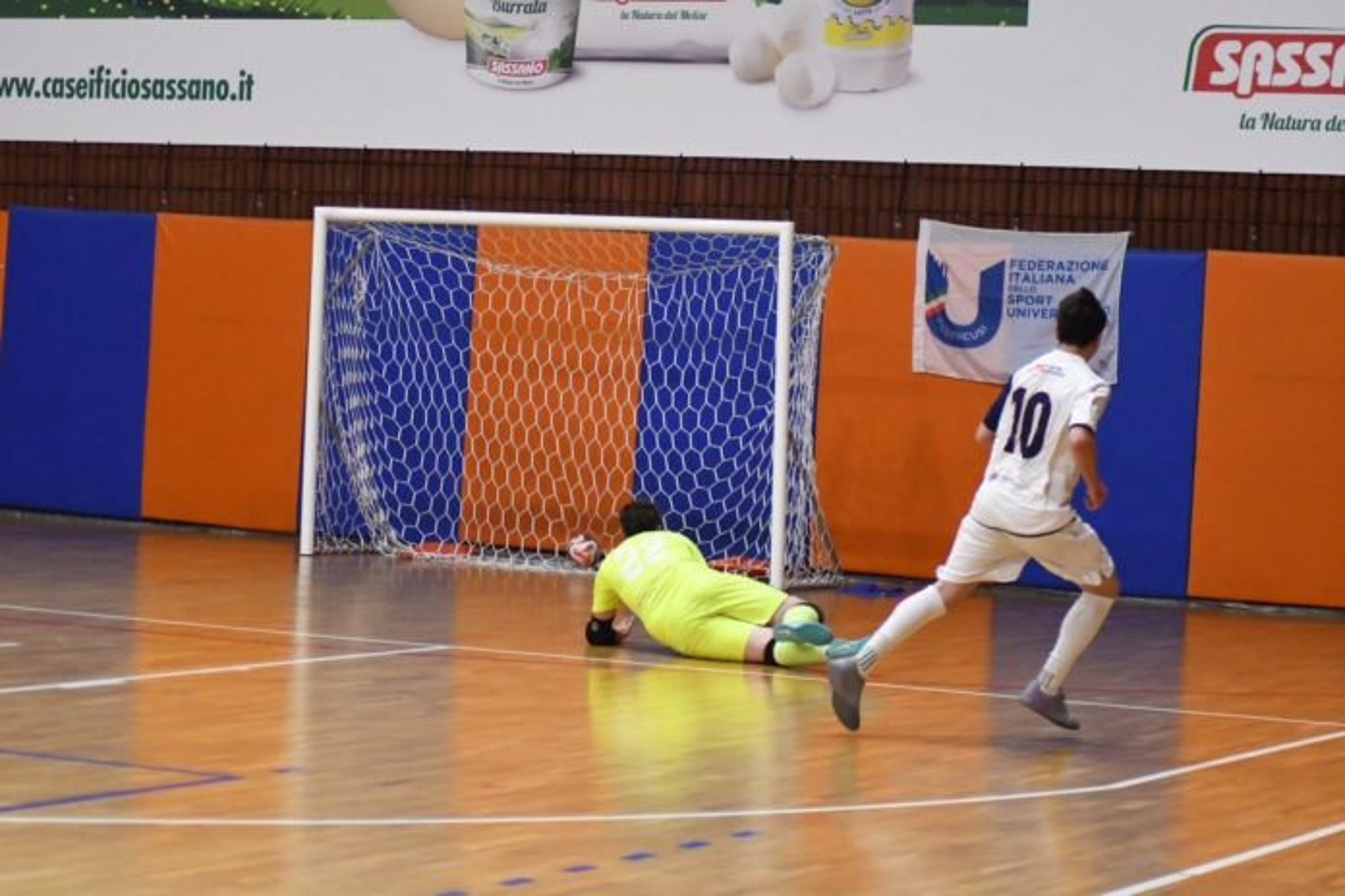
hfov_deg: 19.5
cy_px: 448
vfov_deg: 13.0
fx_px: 3923
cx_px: 672
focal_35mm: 105
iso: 10000
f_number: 4
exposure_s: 1/640
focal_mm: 70
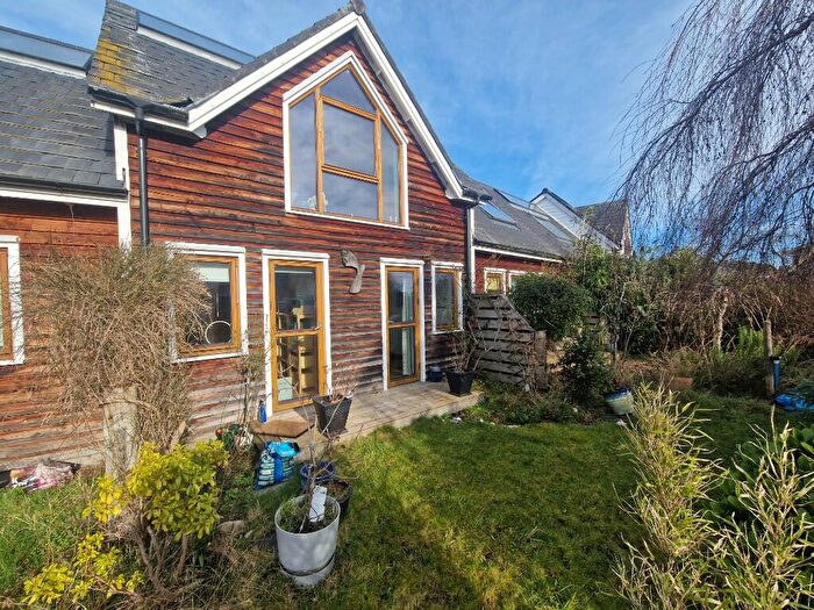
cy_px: 305
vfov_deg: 89.9
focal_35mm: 13
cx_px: 407
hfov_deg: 106.2
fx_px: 306
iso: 50
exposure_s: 1/1172
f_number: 2.2
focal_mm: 2.2
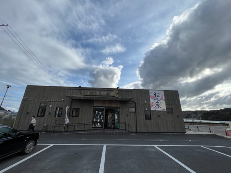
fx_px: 87
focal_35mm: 13
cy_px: 86
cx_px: 116
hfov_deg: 106.2
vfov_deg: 89.9
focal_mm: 1.57
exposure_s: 1/2370
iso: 32
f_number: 1.8
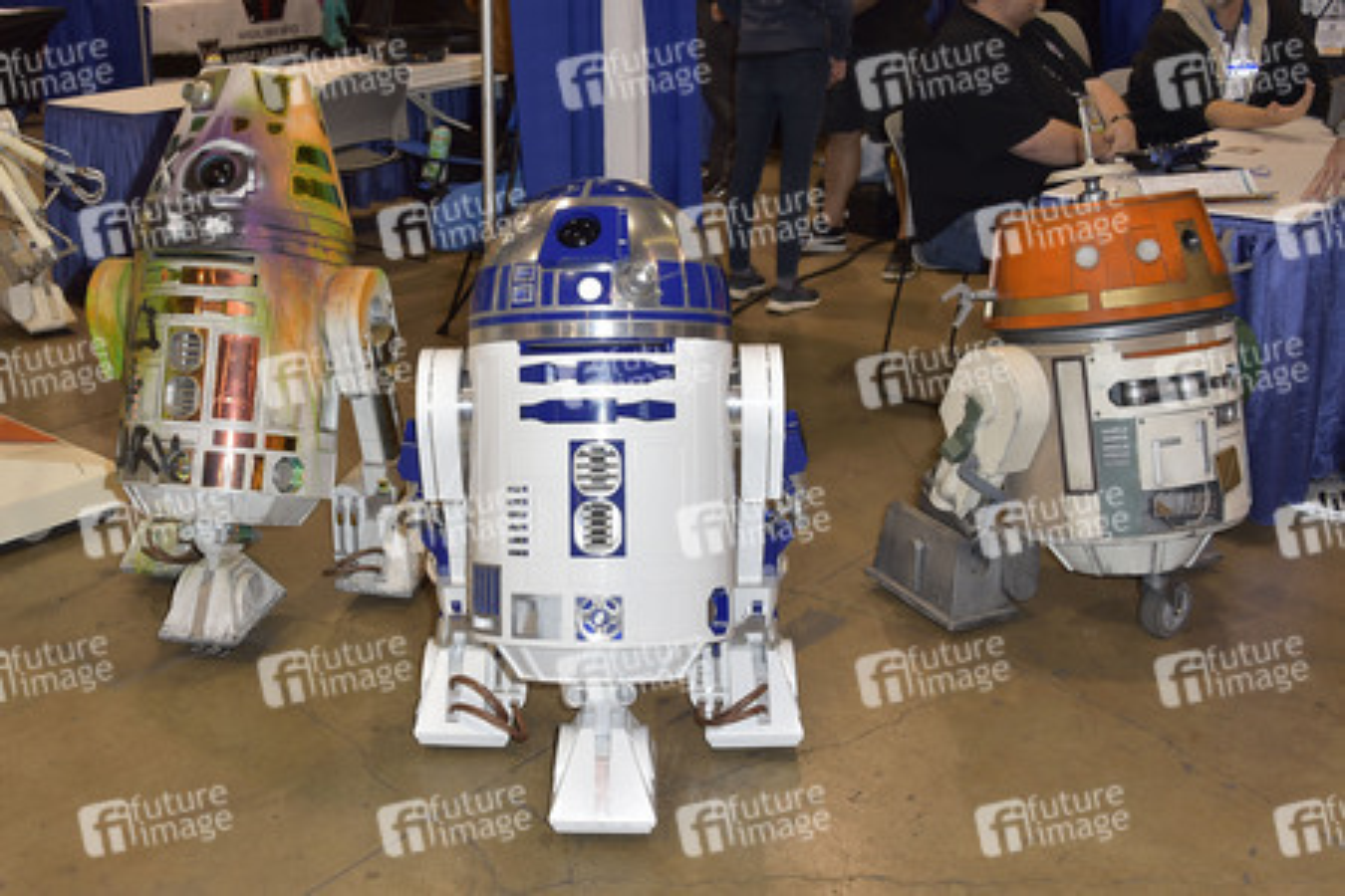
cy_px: 448
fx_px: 1308
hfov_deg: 54.4
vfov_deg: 37.9
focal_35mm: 35
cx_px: 672
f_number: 6.3
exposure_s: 1/200
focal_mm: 35
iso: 640
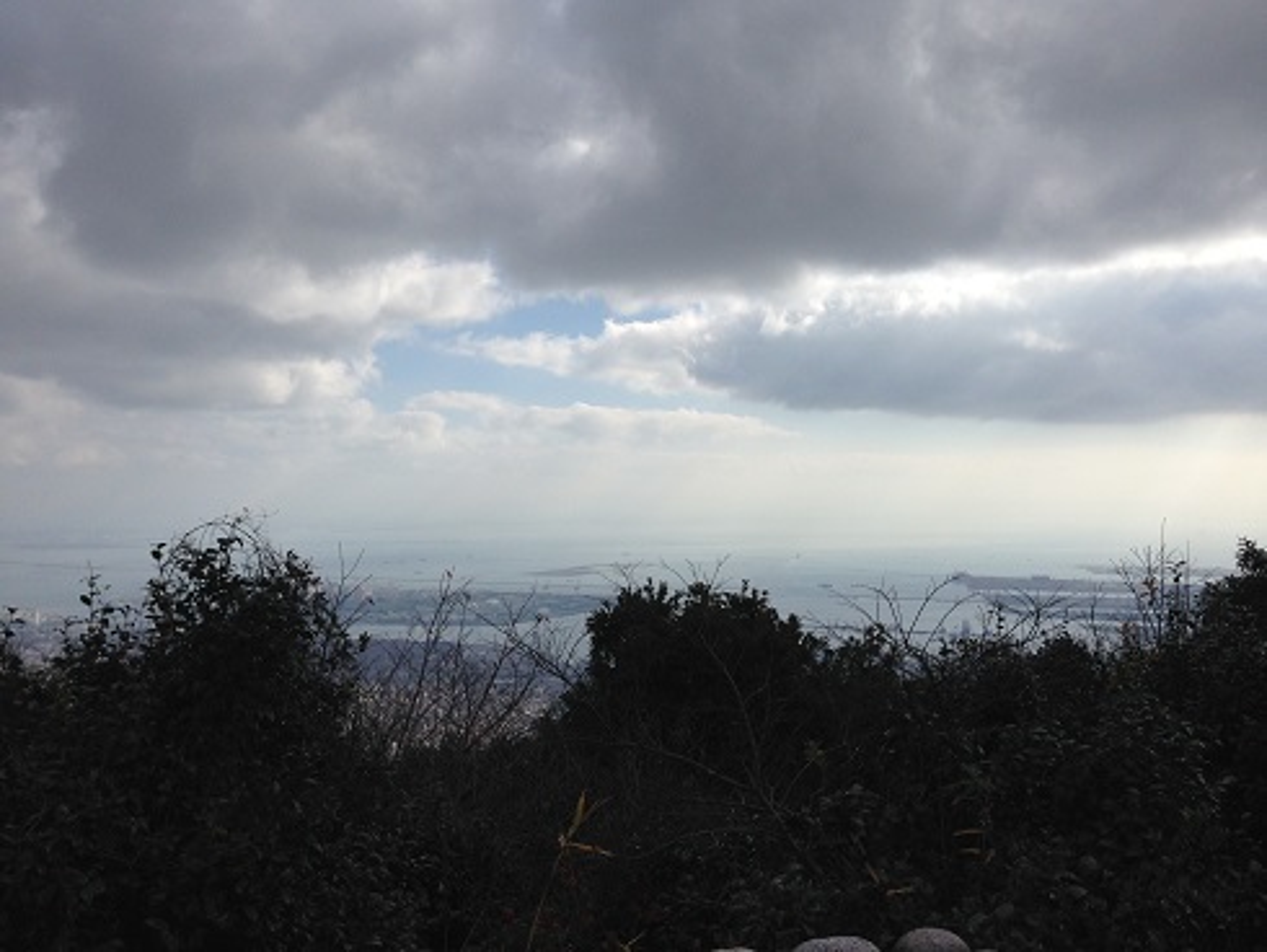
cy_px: 476
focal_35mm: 33
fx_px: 1208
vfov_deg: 43.0
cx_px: 634
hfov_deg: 55.3
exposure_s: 1/3195
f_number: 2.4
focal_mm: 4.12
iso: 50
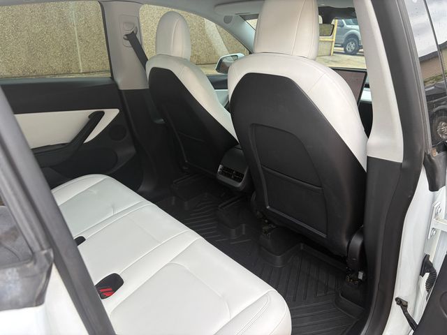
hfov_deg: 67.3
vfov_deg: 53.1
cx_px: 224
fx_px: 336
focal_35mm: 26
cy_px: 168
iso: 50
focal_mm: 5.96
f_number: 1.6
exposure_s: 1/660
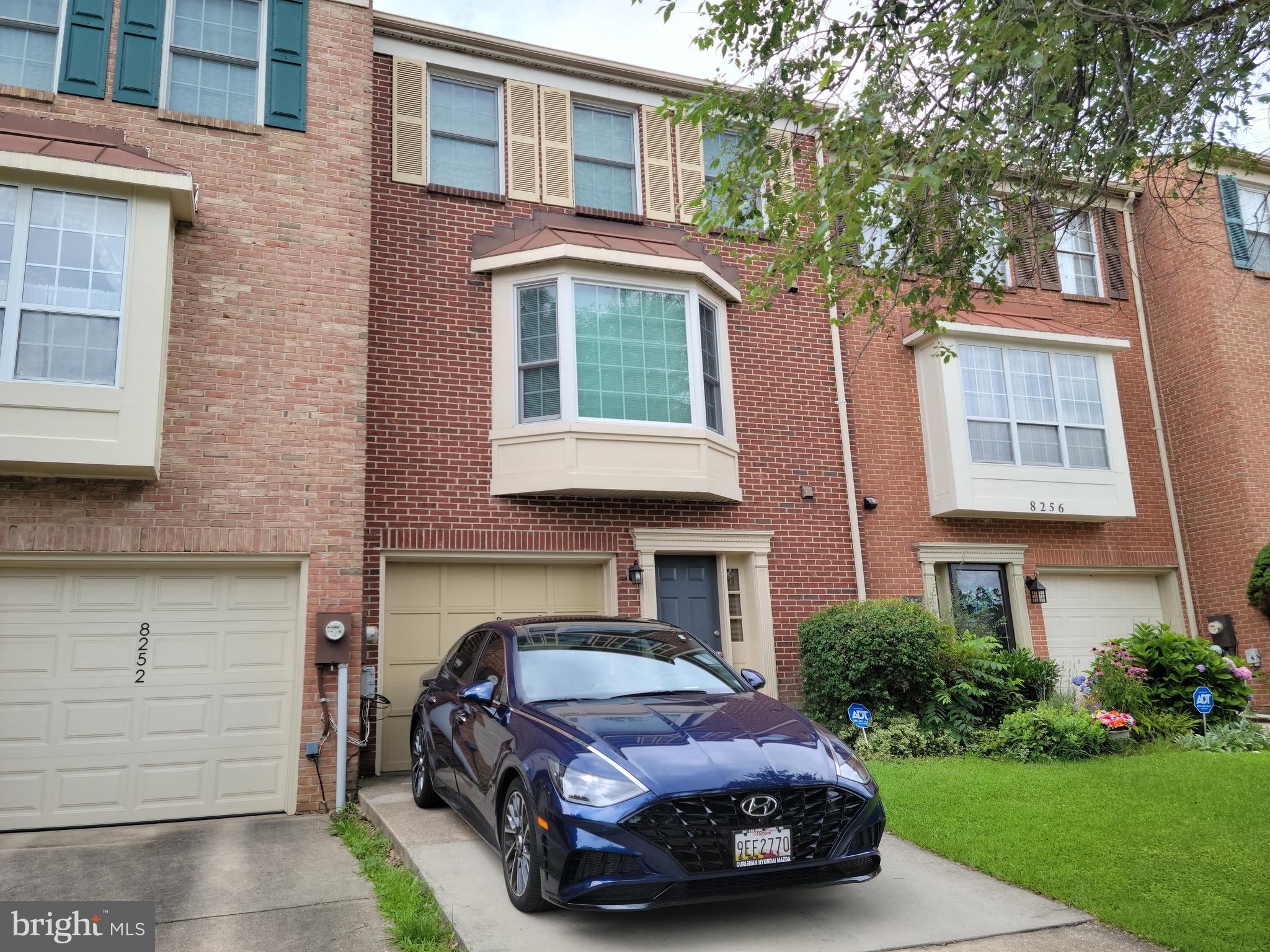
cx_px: 635
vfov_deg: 49.7
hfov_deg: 63.4
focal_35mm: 28
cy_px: 476
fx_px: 1027
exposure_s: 1/290
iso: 25
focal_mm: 5.9
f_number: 2
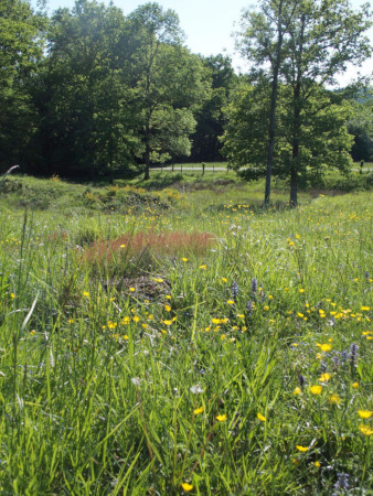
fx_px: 603
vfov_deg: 44.8
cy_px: 248
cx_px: 186
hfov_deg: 34.4
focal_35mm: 42
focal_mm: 9
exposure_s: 1/800
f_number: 3.5
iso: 100
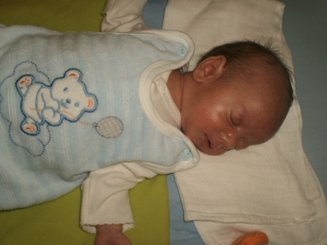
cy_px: 122
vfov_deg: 39.7
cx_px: 164
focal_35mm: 36
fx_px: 340
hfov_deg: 51.4
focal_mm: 6.3
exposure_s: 1/30
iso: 100
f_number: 3.1
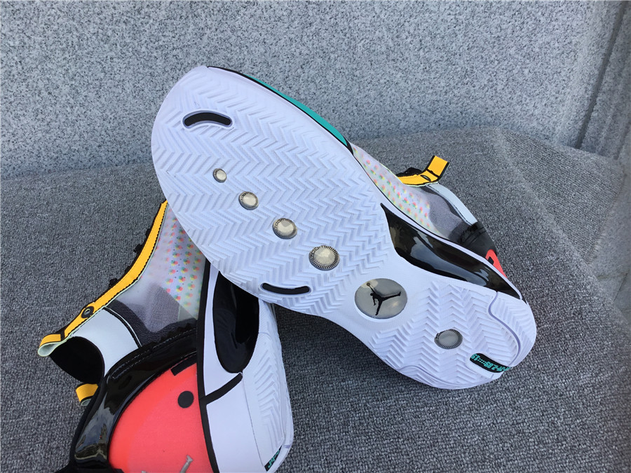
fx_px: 565
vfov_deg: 45.4
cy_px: 236
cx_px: 316
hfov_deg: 58.4
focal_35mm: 31
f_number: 2.4
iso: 25
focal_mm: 3.3
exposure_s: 1/445
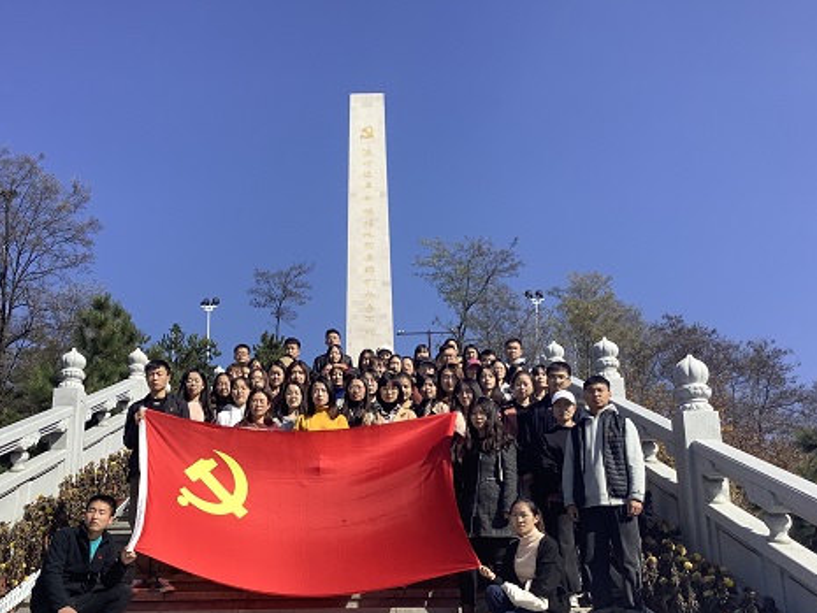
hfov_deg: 46.6
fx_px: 944
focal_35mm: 40
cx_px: 344
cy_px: 378
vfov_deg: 35.8
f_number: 2.4
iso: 25
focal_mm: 3.3
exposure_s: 1/1314
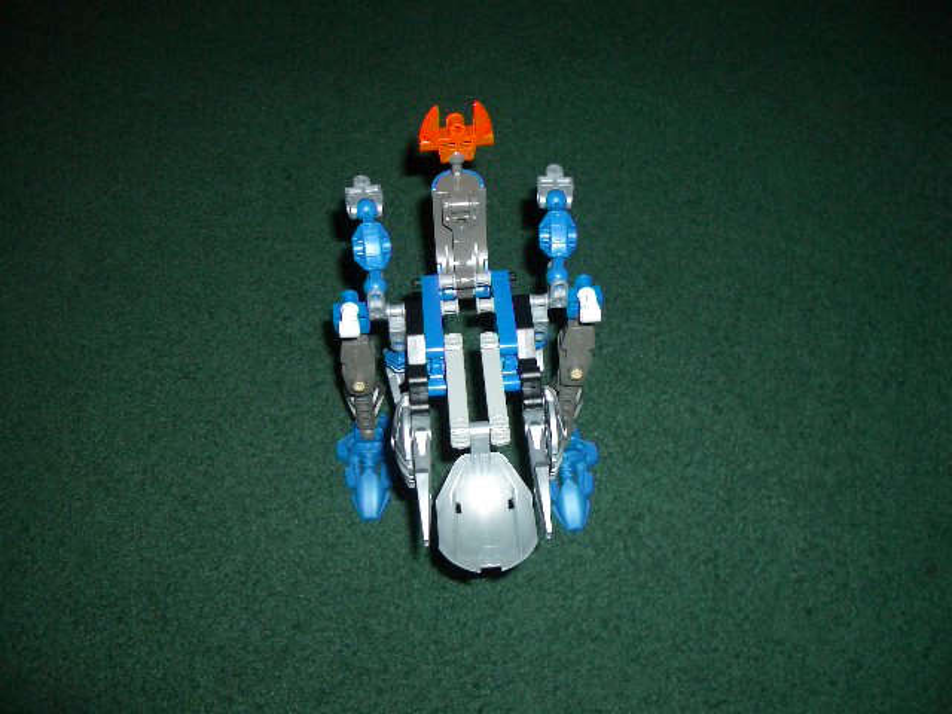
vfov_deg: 40.7
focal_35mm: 35
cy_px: 357
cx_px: 476
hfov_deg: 52.6
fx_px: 963
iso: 100
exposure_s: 1/60
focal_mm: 5.8
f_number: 2.6
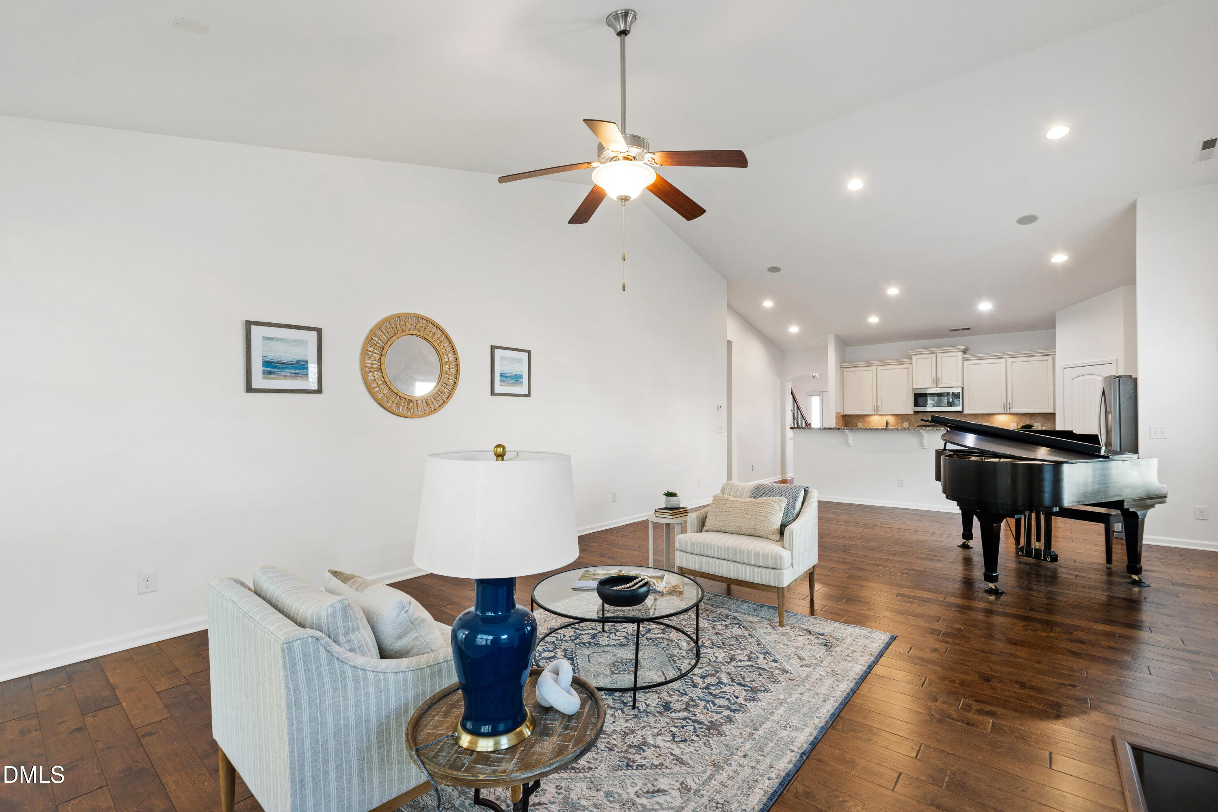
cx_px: 609
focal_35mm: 15
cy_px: 406
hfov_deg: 100.4
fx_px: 507
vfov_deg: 77.3
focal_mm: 10
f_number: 8
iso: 100
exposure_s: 1/2.5
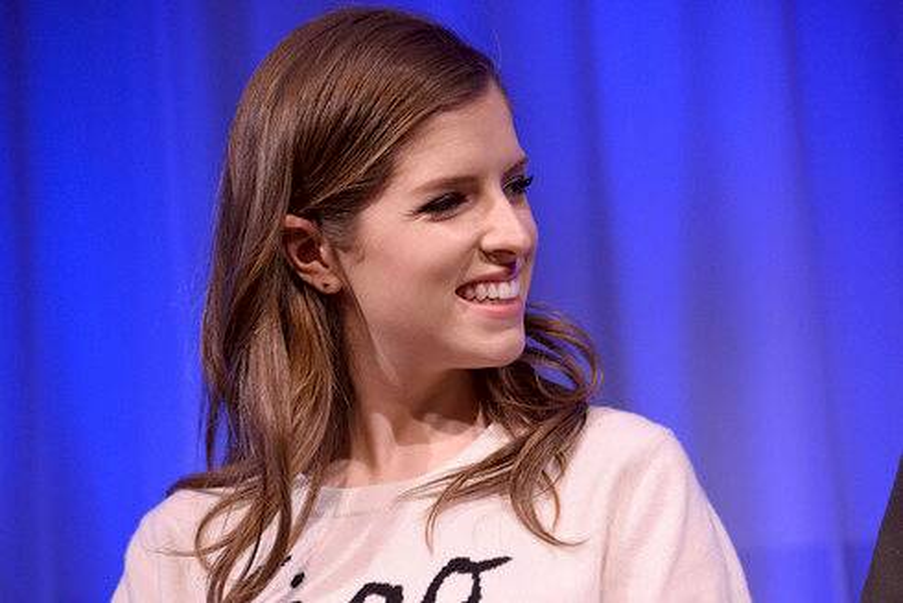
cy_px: 302
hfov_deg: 11.7
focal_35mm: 175
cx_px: 452
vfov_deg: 7.9
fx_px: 4391
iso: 2000
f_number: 4
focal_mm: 175
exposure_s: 1/125
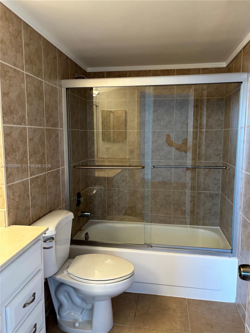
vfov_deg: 67.3
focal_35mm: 26
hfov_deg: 53.1
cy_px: 166
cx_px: 125
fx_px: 250
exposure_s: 1/60
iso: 80
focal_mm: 5.96
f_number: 1.6
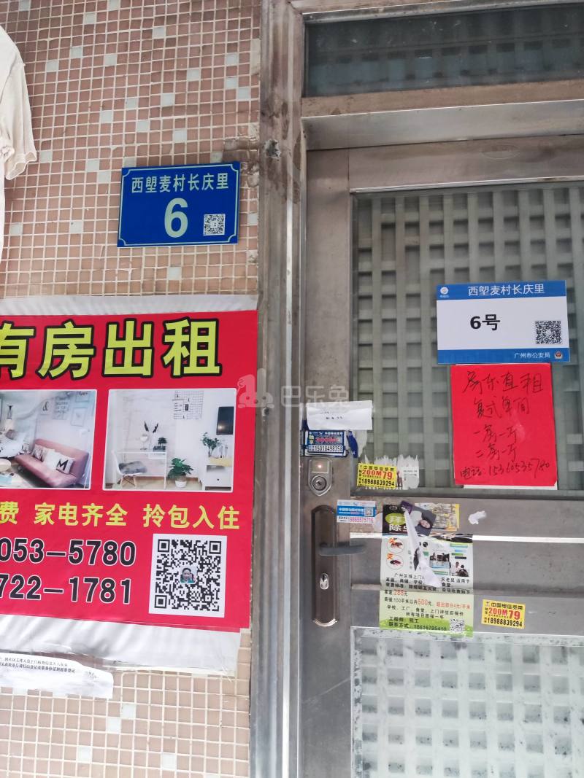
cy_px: 389
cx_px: 292
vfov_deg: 69.4
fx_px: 562
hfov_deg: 54.9
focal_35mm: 25
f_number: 1.79
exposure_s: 1/50
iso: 895
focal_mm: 4.71
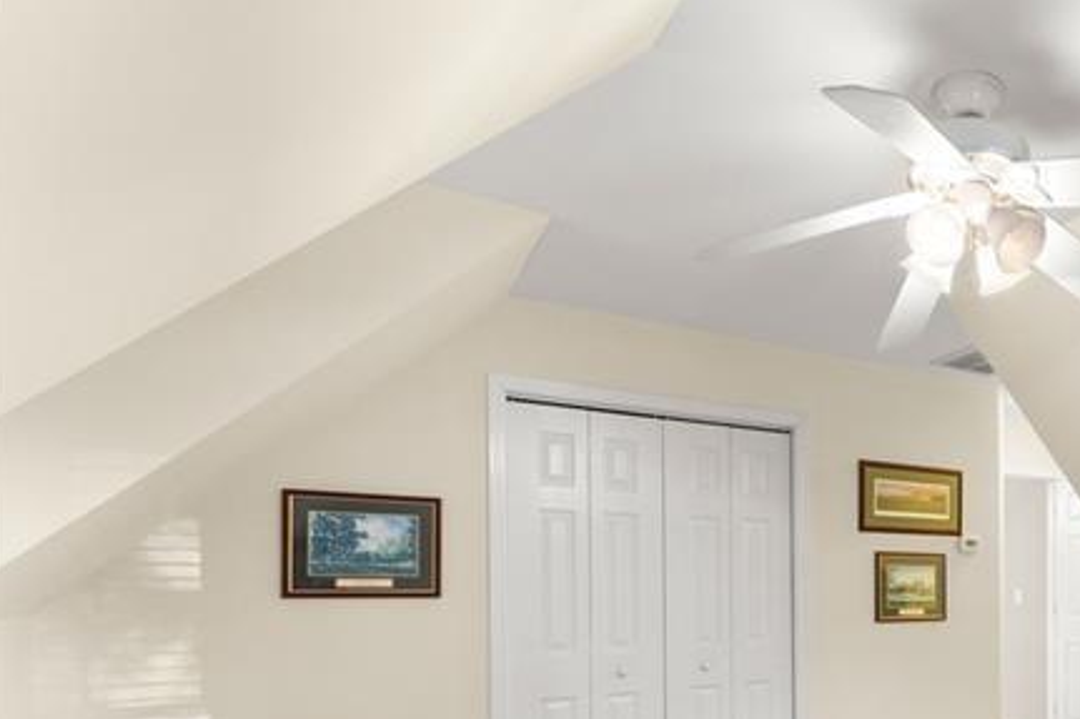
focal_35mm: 26
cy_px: 580
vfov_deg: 46.8
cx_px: 990
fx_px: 780
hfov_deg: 58.4
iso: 640
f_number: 10
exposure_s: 1/3
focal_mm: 14
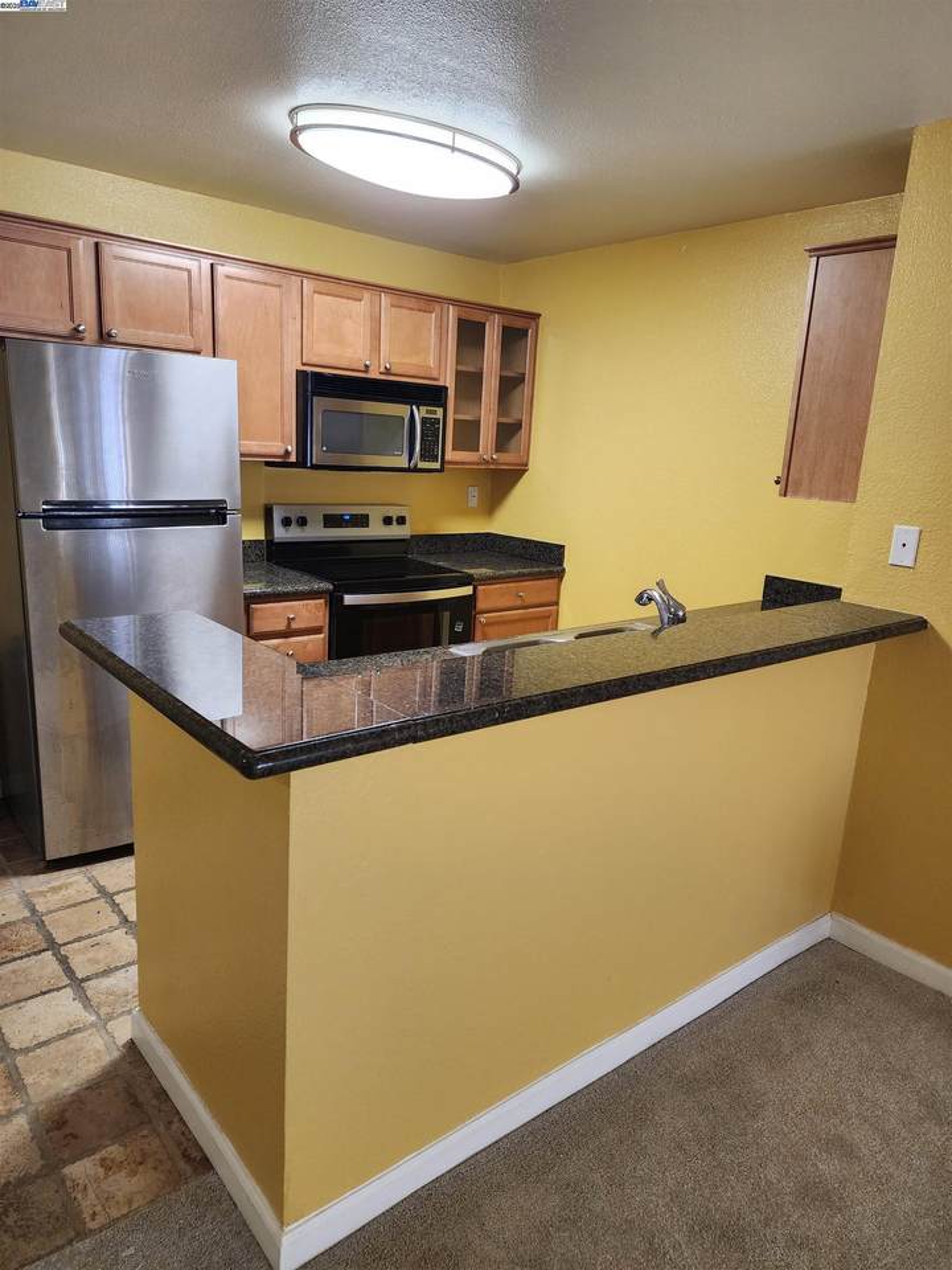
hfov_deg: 58.9
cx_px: 476
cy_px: 635
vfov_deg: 73.9
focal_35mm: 23
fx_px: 843
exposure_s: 1/120
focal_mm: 6.4
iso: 320
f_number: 1.8
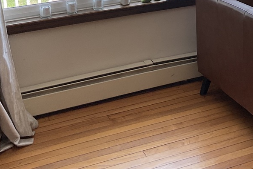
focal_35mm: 73
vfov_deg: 17.7
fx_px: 513
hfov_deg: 27.5
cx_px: 175
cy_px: -41
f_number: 1.8
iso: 25
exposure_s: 1/120
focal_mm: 3
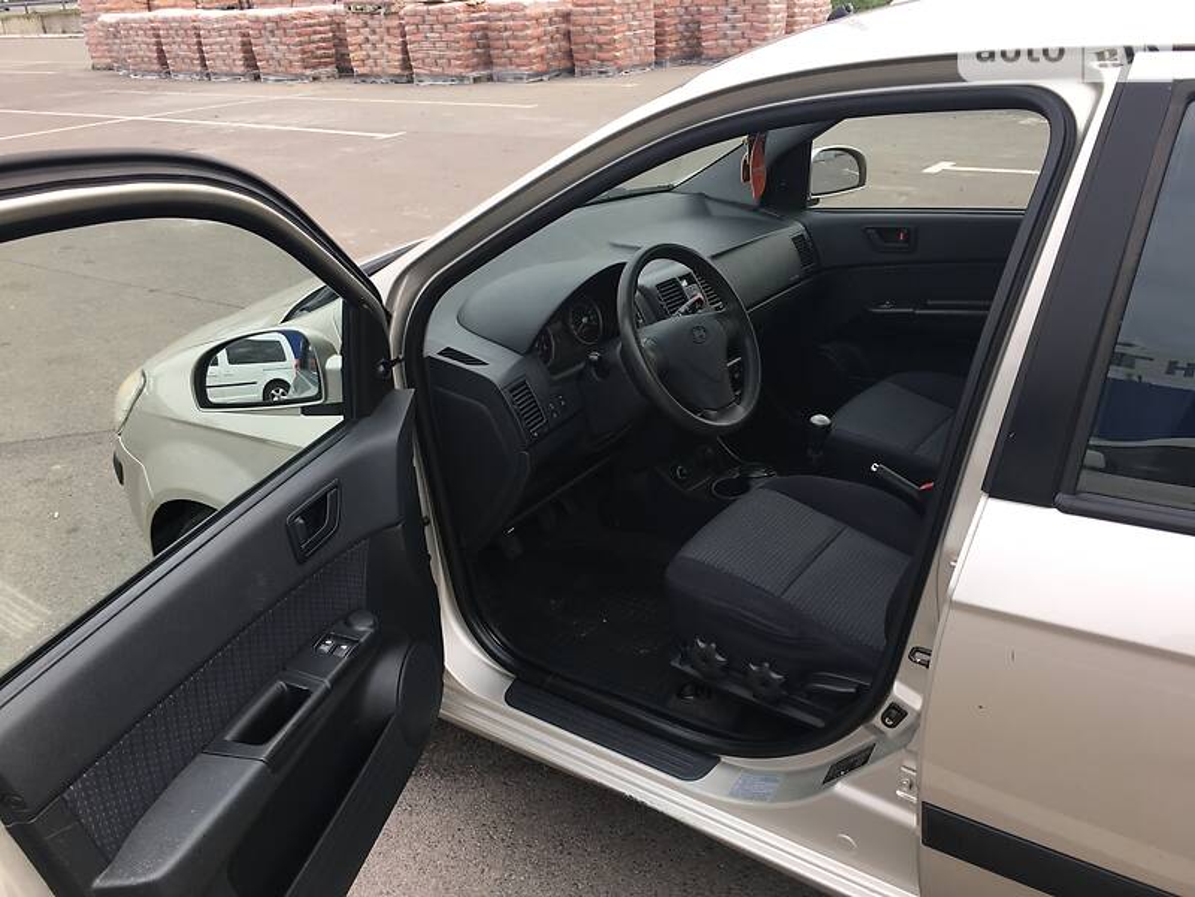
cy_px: 448
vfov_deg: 48.2
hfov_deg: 61.7
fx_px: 1001
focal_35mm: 29
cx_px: 598
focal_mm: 4.2
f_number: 2.2
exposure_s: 1/100
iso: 25
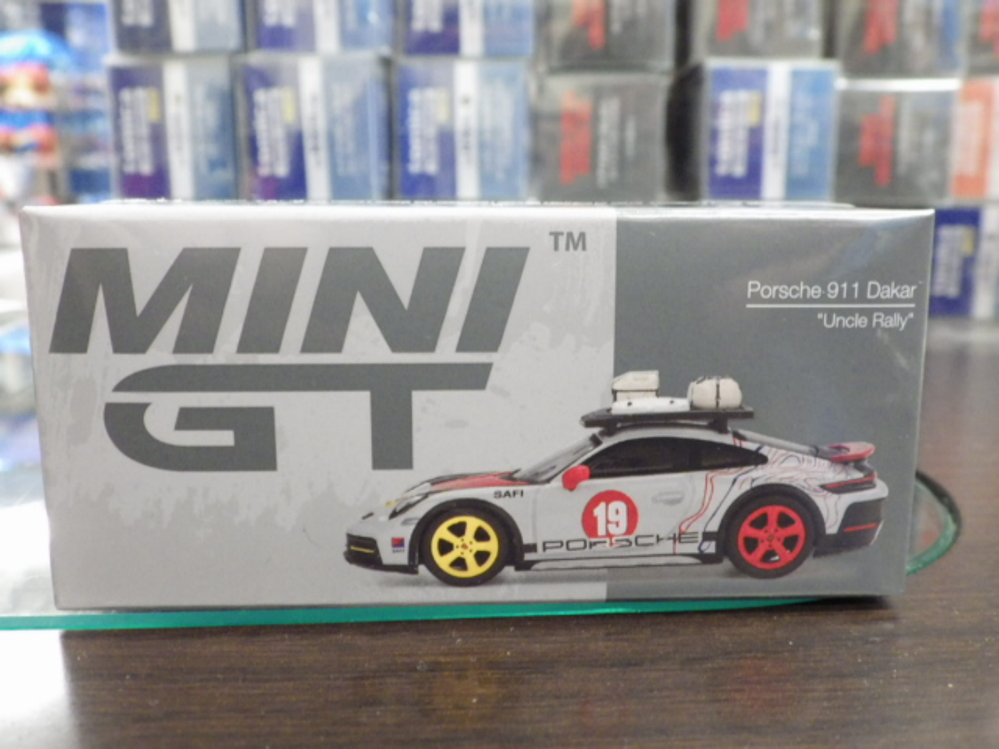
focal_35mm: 34
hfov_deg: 54.0
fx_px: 981
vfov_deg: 41.8
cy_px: 374
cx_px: 500
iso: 800
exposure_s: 1/25
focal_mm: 6.2
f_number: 3.4
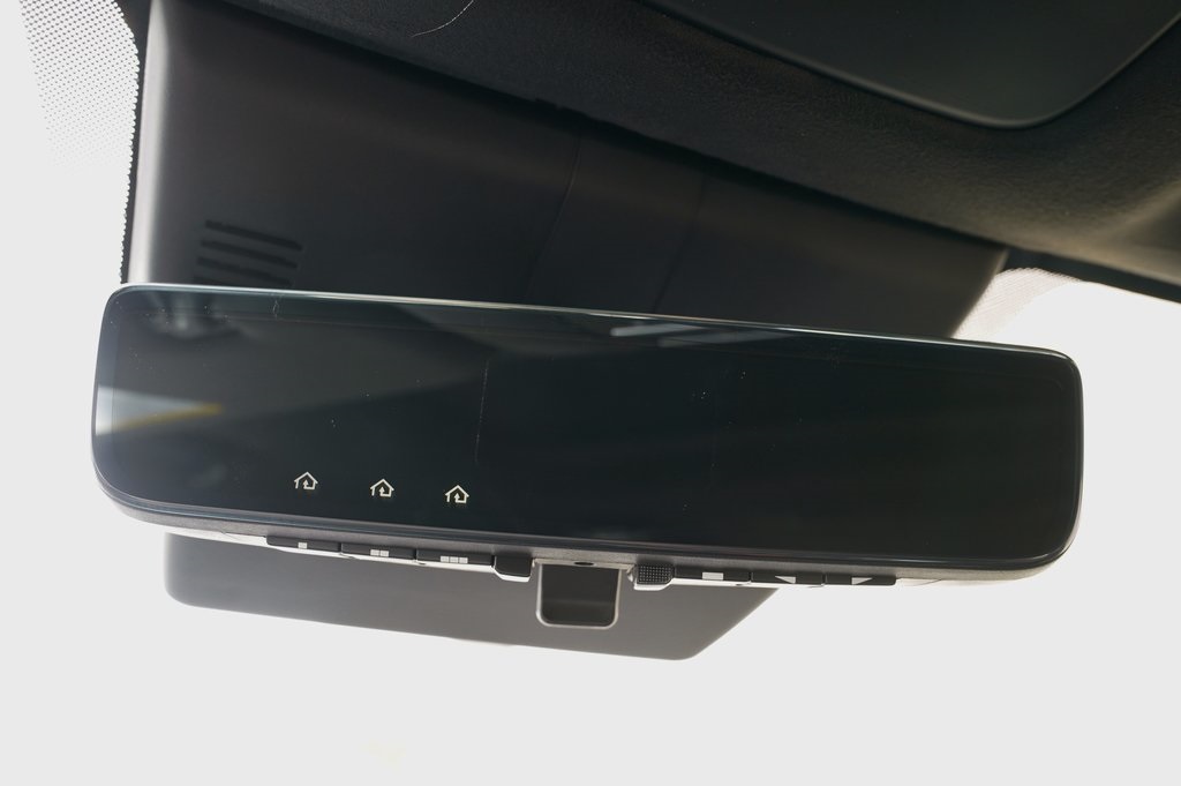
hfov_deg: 55.8
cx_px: 590
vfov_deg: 38.8
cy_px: 393
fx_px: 1114
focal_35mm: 34
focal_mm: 34
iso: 1000
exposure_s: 1/40
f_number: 6.3
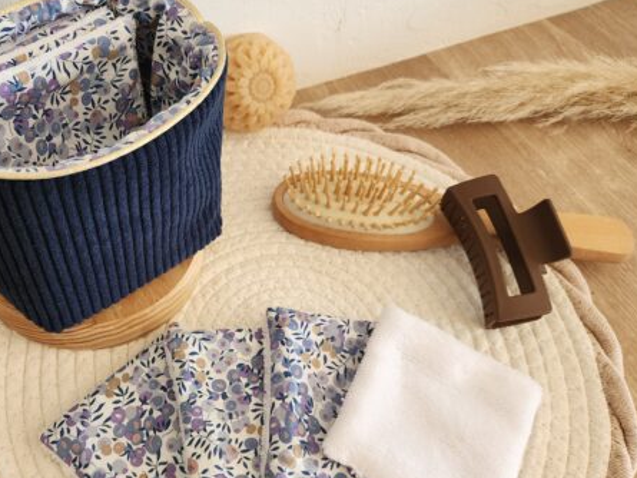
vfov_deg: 45.2
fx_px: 571
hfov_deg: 57.1
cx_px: 215
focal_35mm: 31
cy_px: 286
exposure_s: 1/180
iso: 200
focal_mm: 6.4
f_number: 1.8
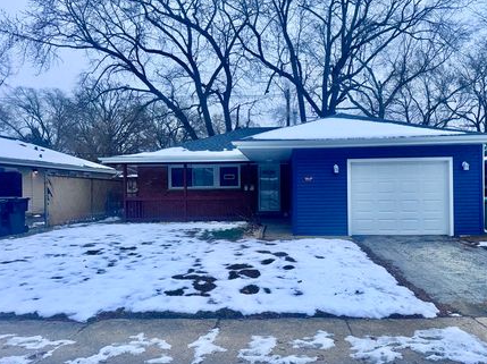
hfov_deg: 63.3
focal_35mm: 28
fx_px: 394
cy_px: 183
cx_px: 272
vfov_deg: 49.7
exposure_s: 1/3597
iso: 50
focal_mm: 6.76
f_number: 1.78
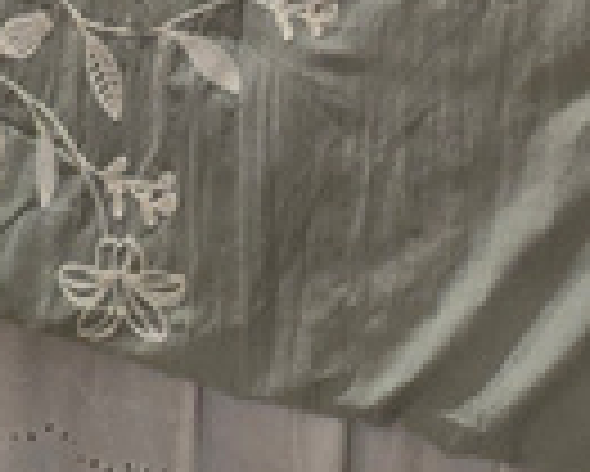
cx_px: 365
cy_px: -836
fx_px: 1730
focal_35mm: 99
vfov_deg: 11.3
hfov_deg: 19.3
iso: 160
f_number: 2.2
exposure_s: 1/60
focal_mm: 2.2
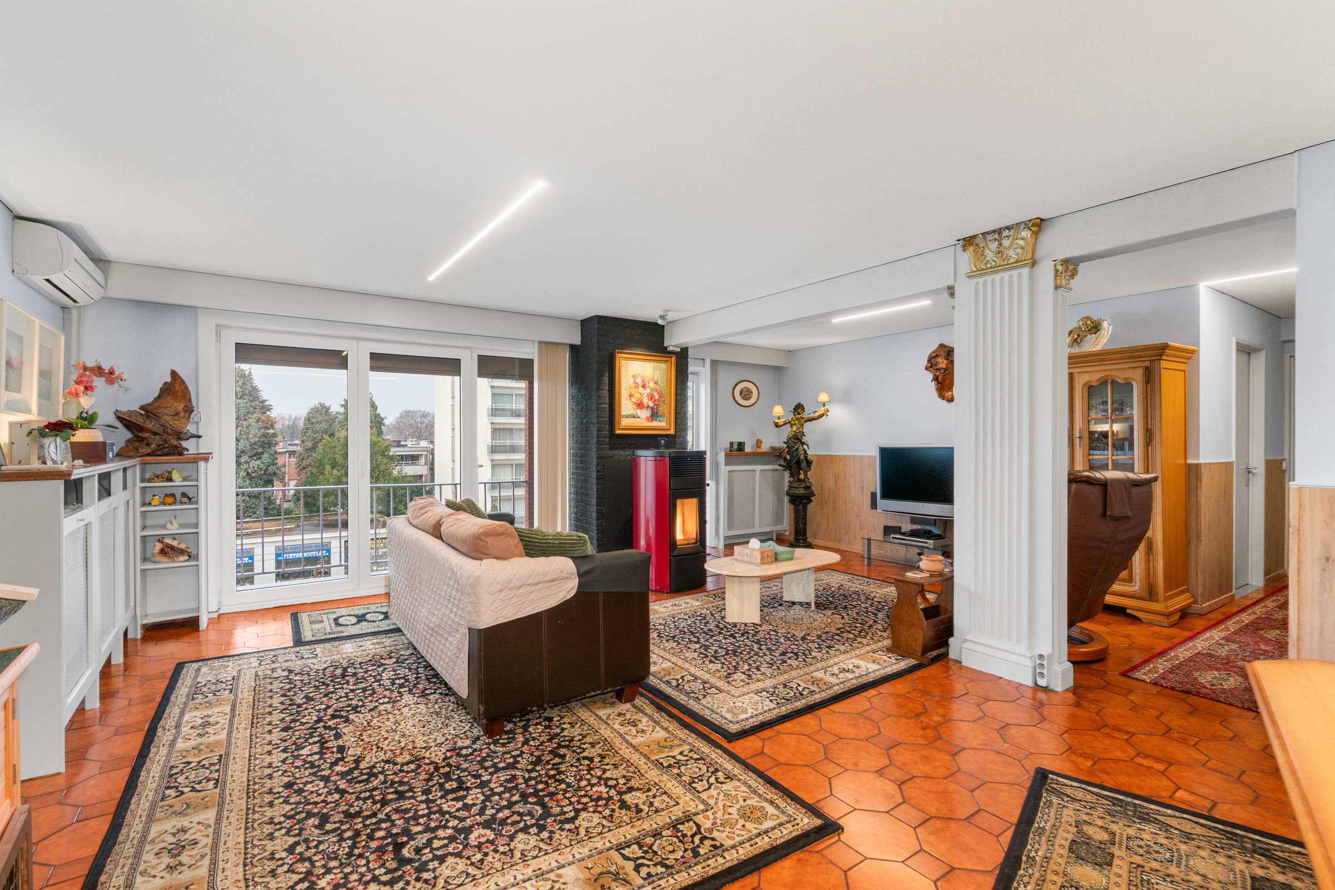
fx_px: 593
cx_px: 668
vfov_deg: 73.7
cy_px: 445
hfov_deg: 96.7
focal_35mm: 16
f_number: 11
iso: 250
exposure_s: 1/2.5
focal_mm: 16
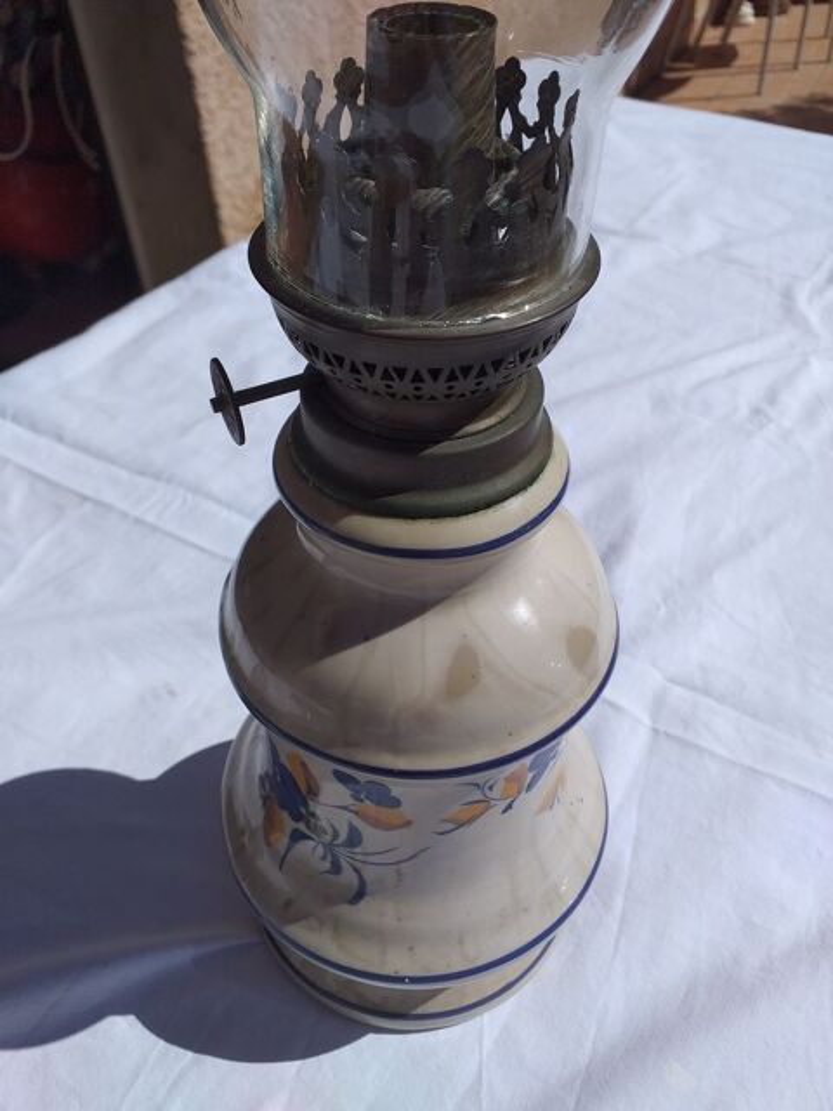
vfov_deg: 67.3
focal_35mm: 26
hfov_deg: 53.1
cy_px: 556
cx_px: 416
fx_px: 834
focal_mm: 3.6
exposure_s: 1/4669
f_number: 1.9
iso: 40
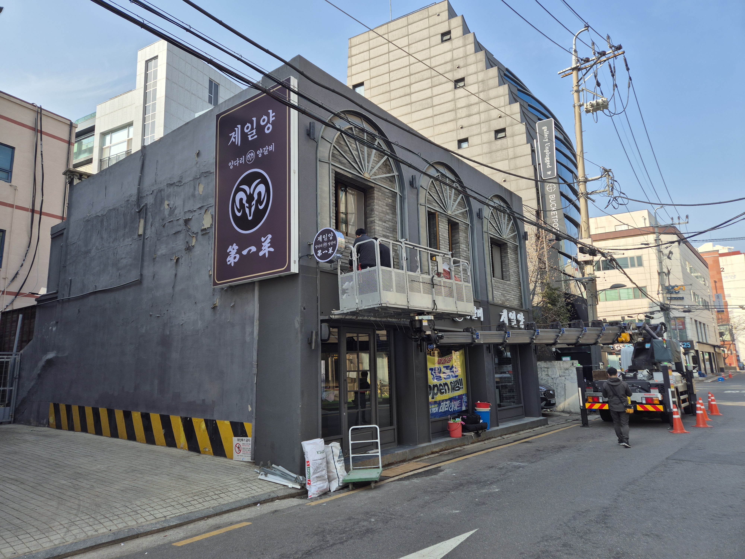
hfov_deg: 73.9
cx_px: 372
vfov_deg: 58.9
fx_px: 495
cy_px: 280
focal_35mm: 23
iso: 25
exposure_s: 1/950
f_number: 1.8
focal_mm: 5.4
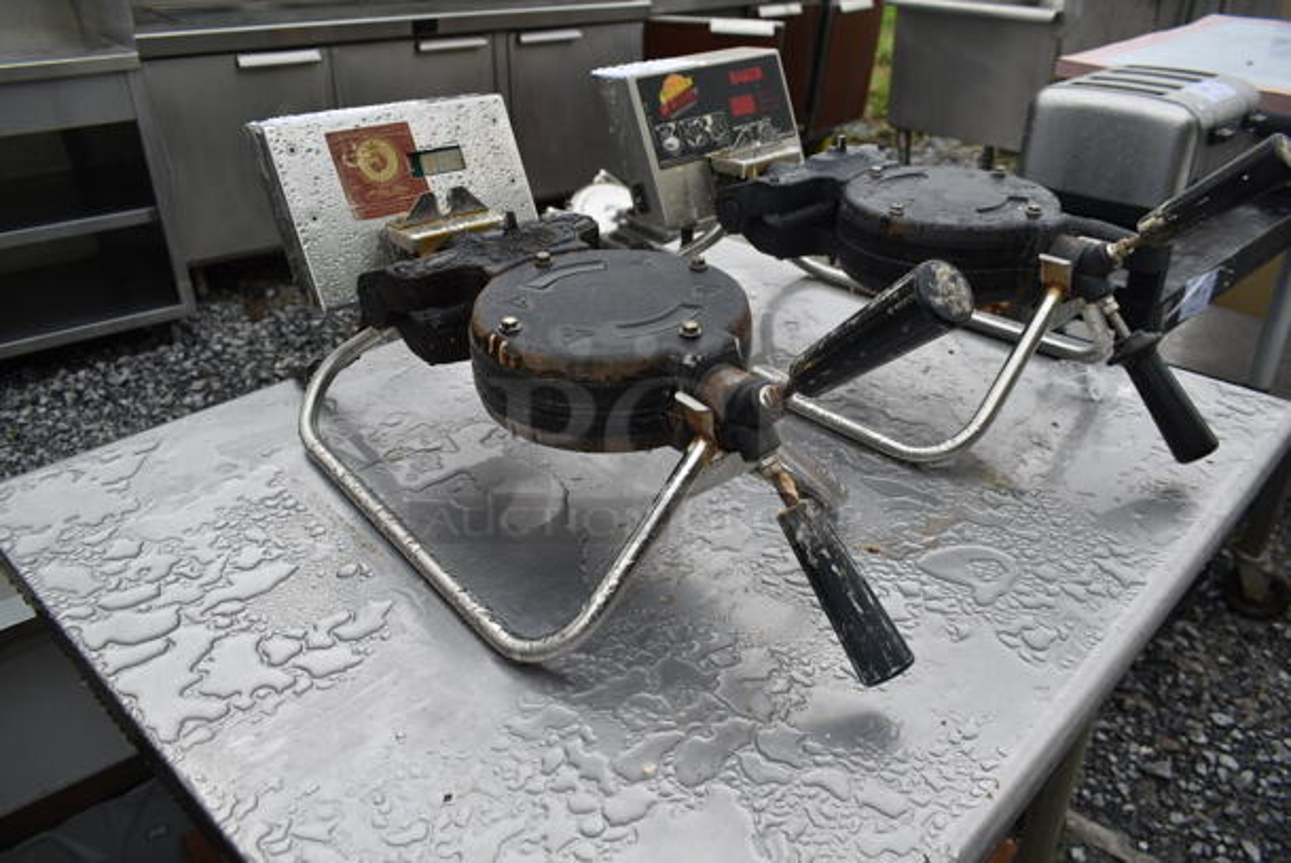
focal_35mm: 27
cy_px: 432
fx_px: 969
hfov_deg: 67.3
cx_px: 646
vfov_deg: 48.0
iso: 100
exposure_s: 1/125
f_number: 5.6
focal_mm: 18
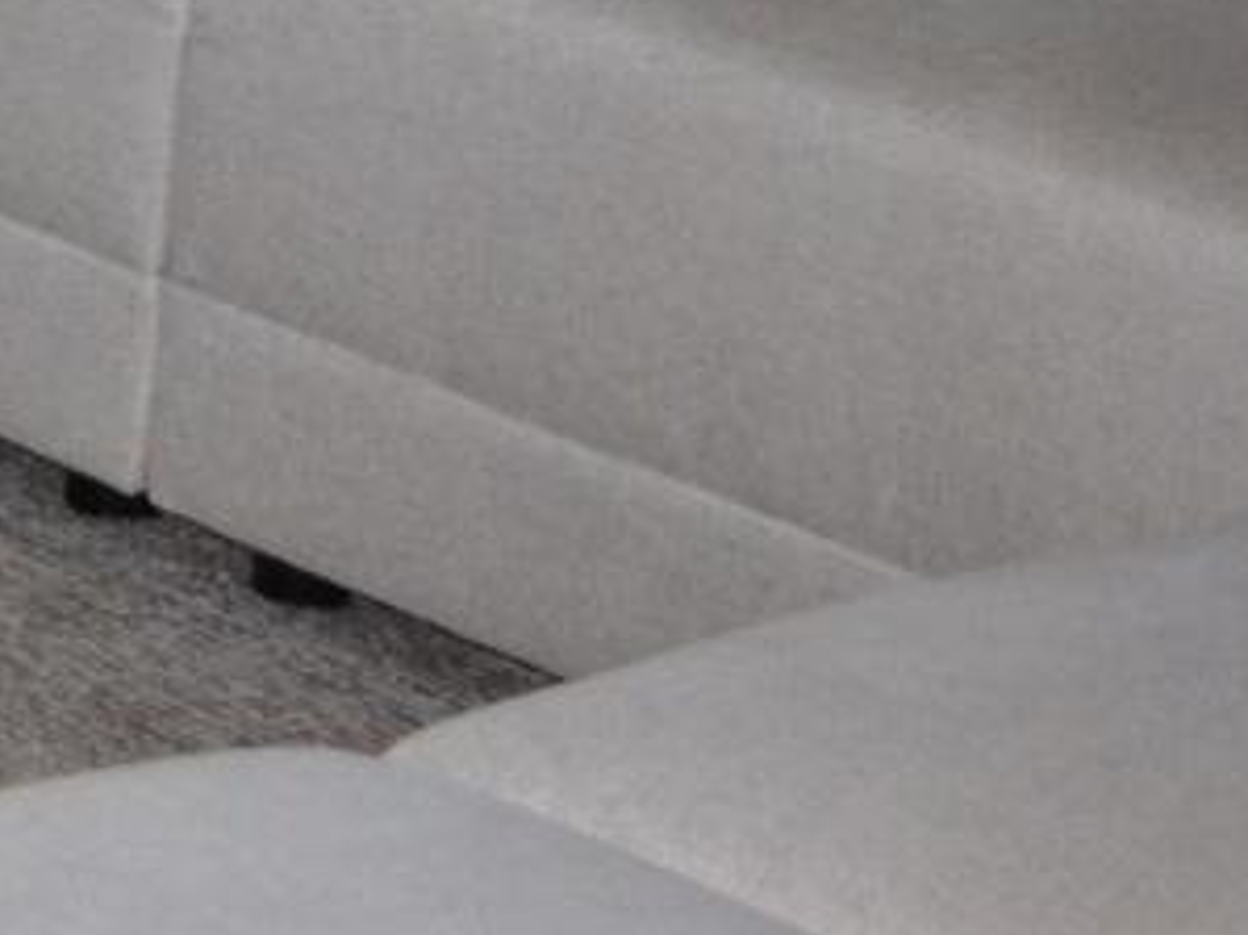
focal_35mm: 178
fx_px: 6415
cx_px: -2308
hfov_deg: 9.2
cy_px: -1388
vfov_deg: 7.7
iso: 1250
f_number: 3.5
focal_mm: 18
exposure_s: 1/60
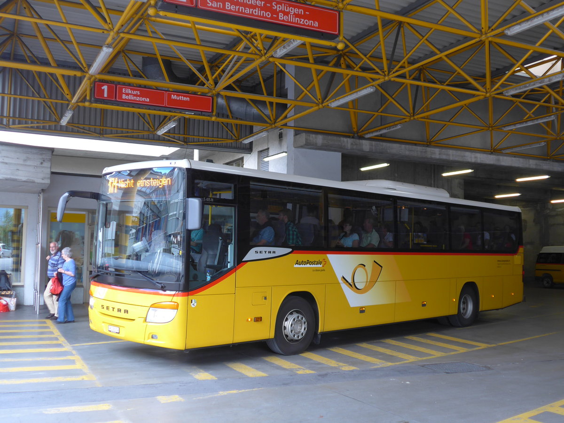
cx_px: 282
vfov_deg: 36.8
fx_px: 635
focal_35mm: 39
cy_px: 212
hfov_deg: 47.9
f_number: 2.5
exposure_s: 1/60
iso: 125
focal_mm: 8
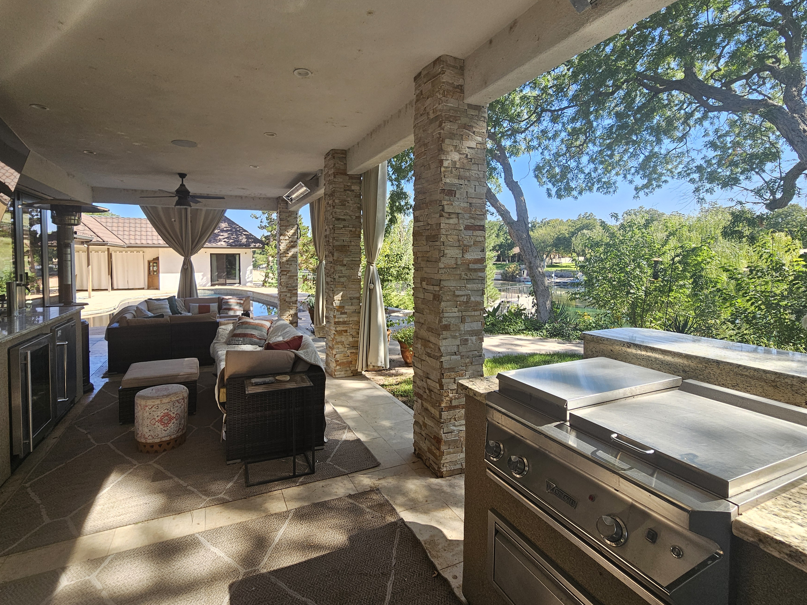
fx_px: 350
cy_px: 272
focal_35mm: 15
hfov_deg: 98.0
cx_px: 374
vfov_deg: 81.5
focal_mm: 2.2
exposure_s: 1/323
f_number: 2.2
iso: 50
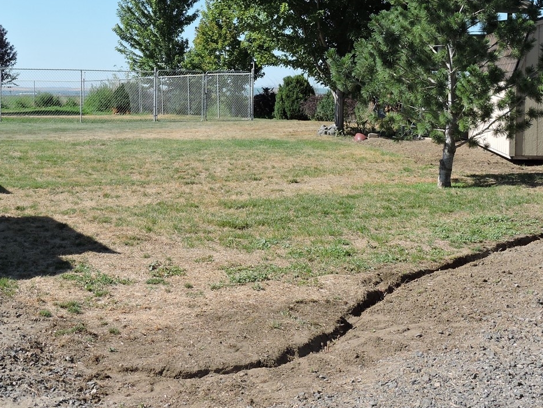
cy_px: 99
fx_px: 941
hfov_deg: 32.2
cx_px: 274
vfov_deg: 24.1
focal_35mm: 60
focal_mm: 6.3
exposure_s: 1/800
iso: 100
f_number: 3.8
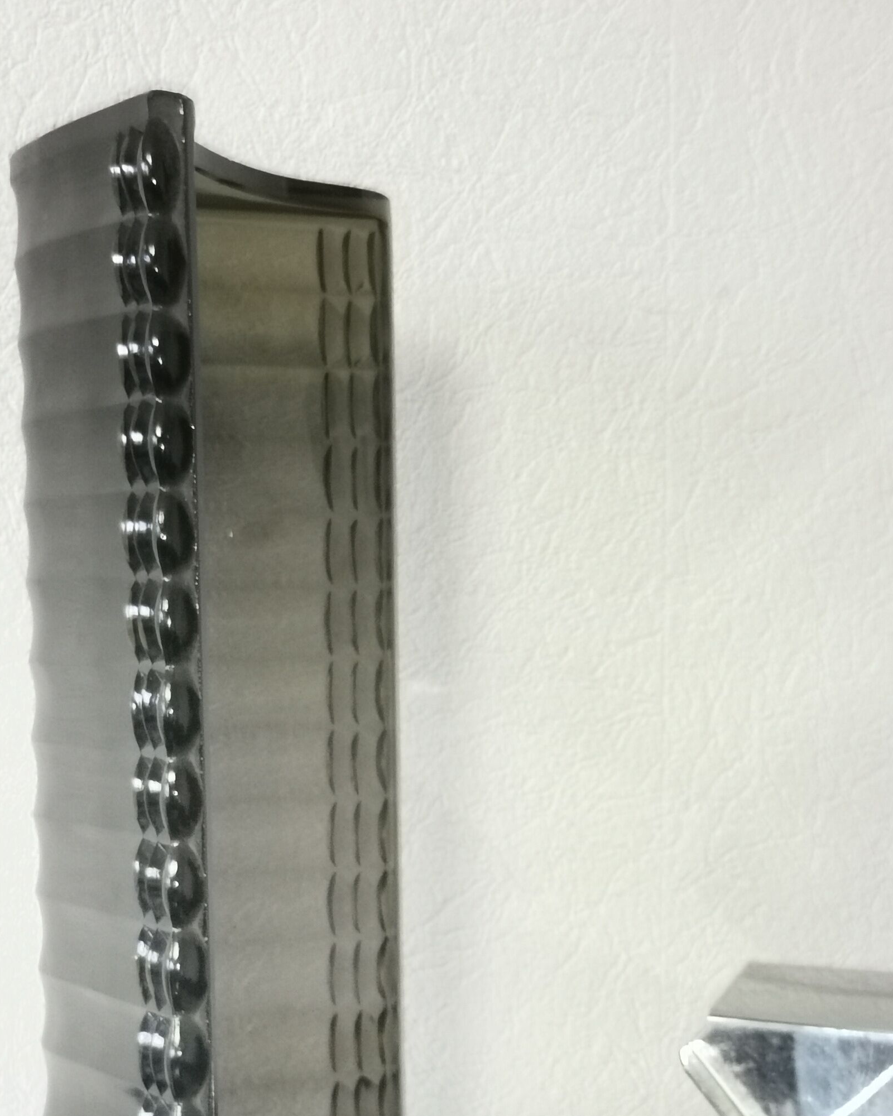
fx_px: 2412
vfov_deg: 25.7
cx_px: 544
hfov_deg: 20.9
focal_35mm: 73
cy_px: 847
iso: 400
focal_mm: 5.58
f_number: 1.8
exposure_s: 1/33.3
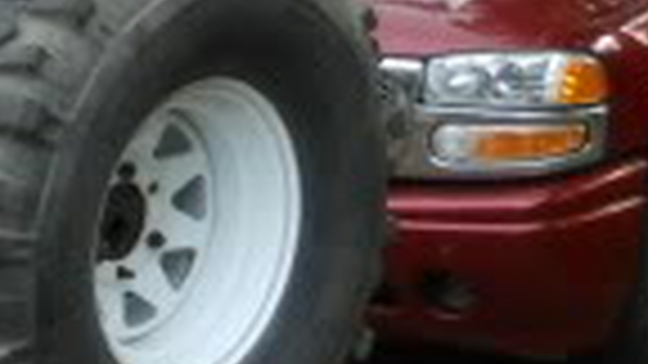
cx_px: -729
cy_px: 301
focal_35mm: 169
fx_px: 2904
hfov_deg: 11.3
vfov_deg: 7.2
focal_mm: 5
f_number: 2.7
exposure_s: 1/250
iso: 160
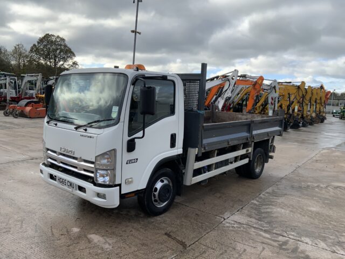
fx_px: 289
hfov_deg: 61.7
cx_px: 172
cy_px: 130
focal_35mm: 29
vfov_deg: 48.2
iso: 16
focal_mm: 3
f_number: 1.8
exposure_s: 1/1055
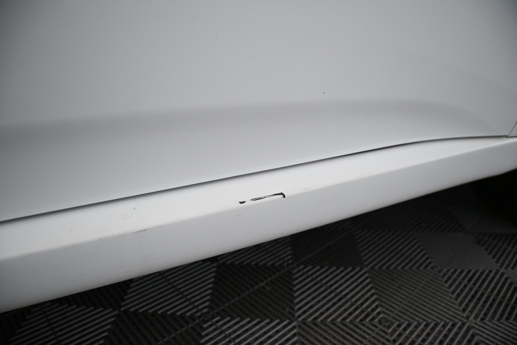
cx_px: 258
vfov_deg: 29.4
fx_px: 657
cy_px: 172
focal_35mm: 46
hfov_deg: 43.0
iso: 1100
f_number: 4.8
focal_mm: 30.5
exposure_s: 1/125
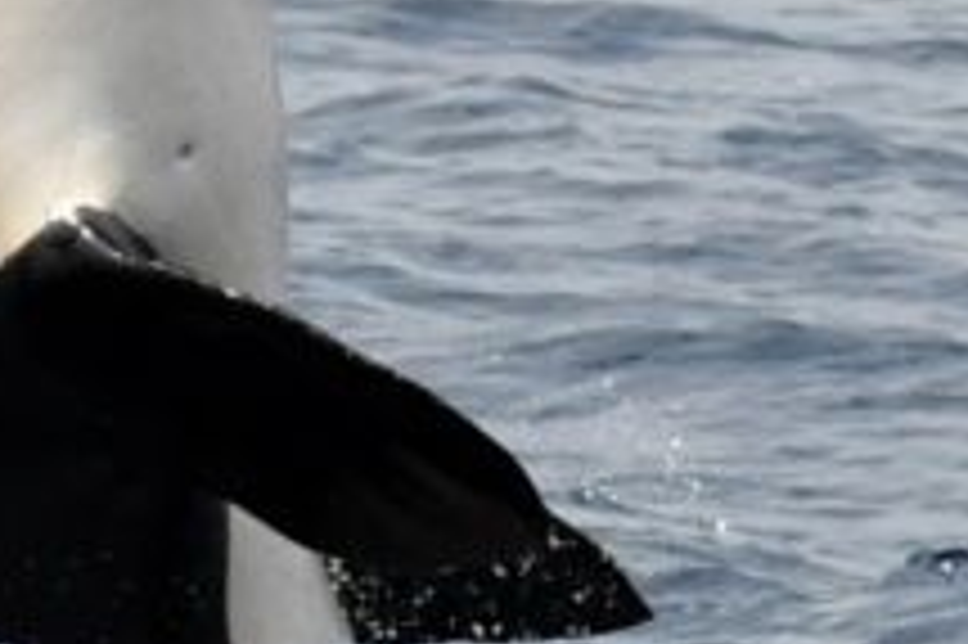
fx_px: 22542
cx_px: -32
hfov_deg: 2.5
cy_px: 83
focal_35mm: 839
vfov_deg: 1.6
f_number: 8
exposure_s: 1/2000
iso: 320
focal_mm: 150
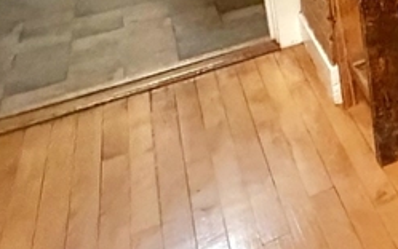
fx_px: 662
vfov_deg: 17.6
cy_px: -187
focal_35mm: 61
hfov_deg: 20.8
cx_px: 743
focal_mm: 2.22
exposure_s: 1/59
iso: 1000
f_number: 2.2
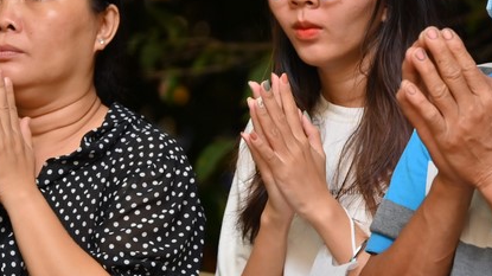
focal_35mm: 276
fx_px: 3599
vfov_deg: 4.4
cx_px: 336
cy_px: 121
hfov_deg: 7.8
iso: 1000
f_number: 4.5
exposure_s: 1/80
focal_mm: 112
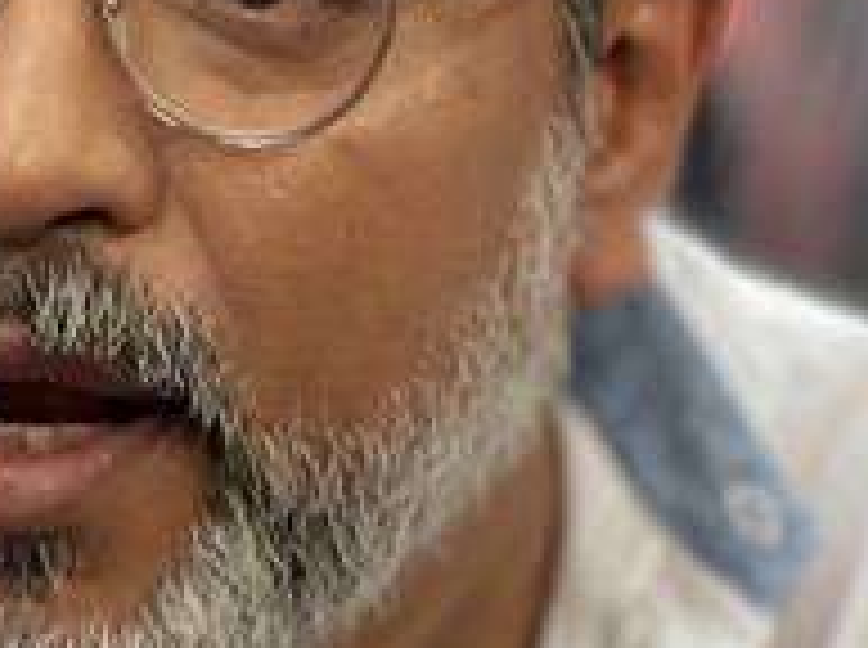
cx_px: 90
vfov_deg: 5.0
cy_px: 389
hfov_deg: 6.6
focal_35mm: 299
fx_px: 7483
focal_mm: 7.5
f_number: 2.2
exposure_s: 1/121
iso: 200
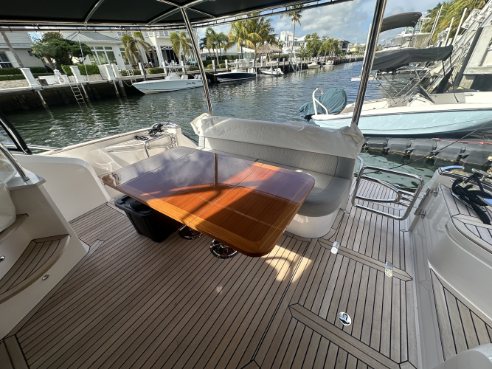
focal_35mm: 14
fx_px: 199
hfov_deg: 102.1
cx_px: 246
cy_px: 184
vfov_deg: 85.7
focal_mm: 2.22
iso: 40
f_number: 2.2
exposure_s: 1/609
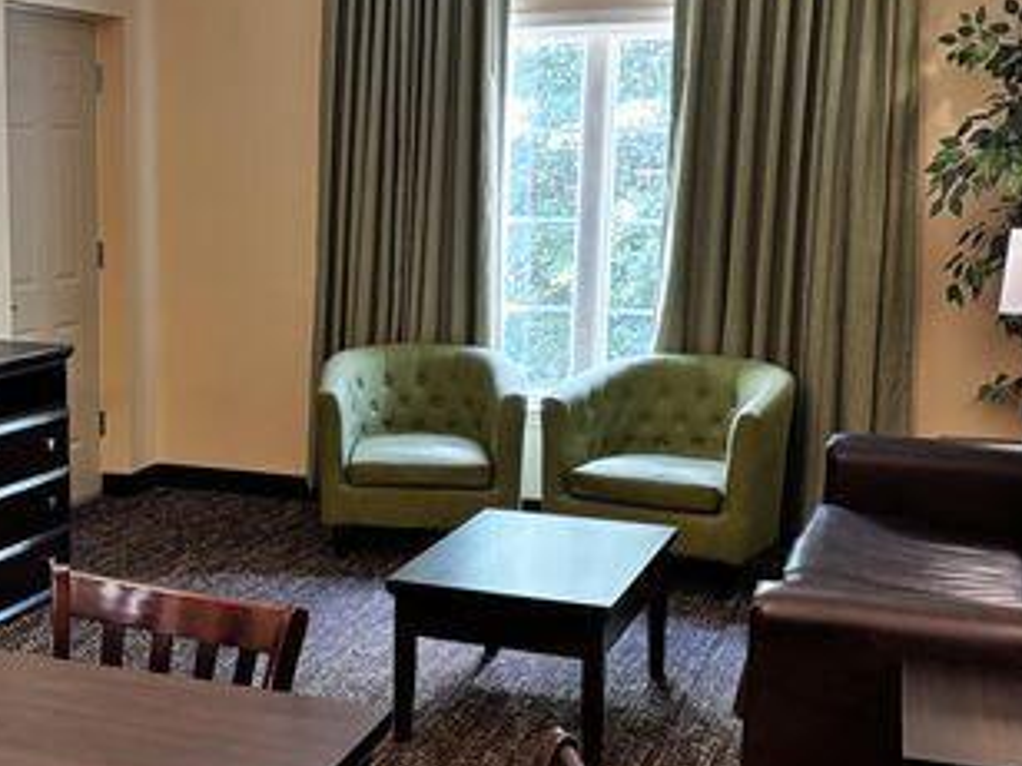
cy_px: 431
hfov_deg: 34.3
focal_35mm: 54
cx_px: 186
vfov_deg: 27.0
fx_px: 1594
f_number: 1.6
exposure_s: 1/60
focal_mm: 5.96
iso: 320
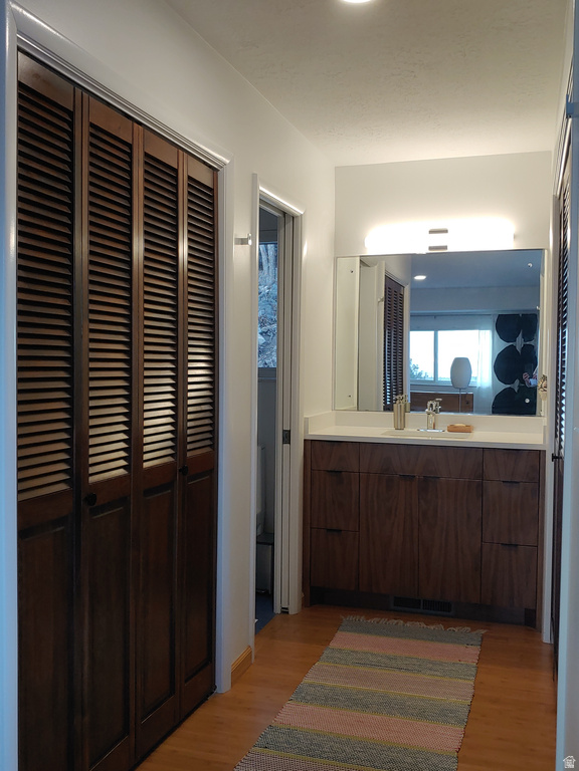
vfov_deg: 56.8
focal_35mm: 32
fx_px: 714
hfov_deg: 44.2
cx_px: 290
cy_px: 386
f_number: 1.5
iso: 50
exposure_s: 1/60
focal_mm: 4.23
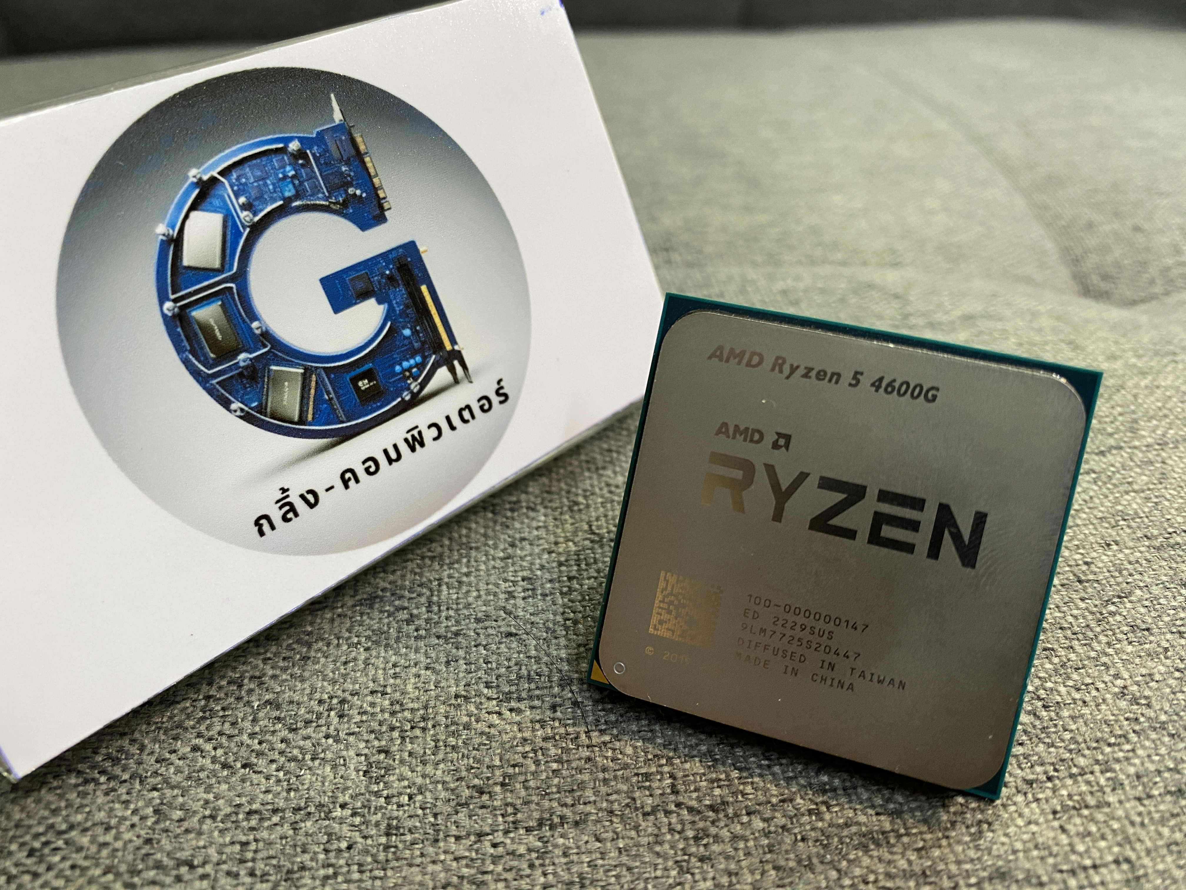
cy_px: 445
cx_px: 593
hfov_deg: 69.4
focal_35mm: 25
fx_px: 857
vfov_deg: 54.9
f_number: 1.8
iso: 160
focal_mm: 4.25
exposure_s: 1/50
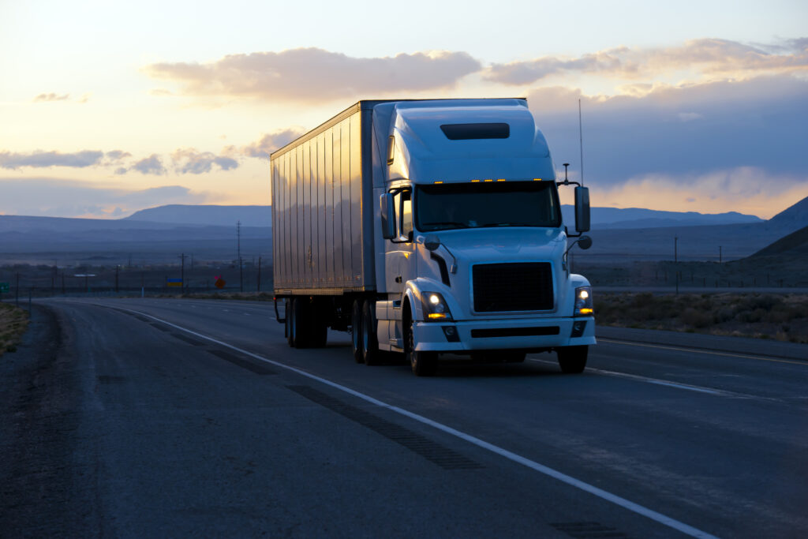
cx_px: 404
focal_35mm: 116
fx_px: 2604
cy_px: 270
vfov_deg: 11.8
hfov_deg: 17.6
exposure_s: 1/160
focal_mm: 116
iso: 800
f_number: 6.3
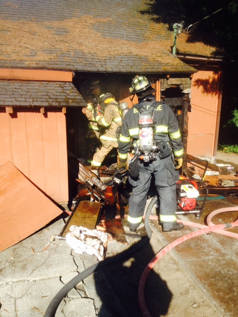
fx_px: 321
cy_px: 158
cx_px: 119
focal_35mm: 35
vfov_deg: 52.6
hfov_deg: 40.7
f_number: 2.4
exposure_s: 1/890
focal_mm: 4.28
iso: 50
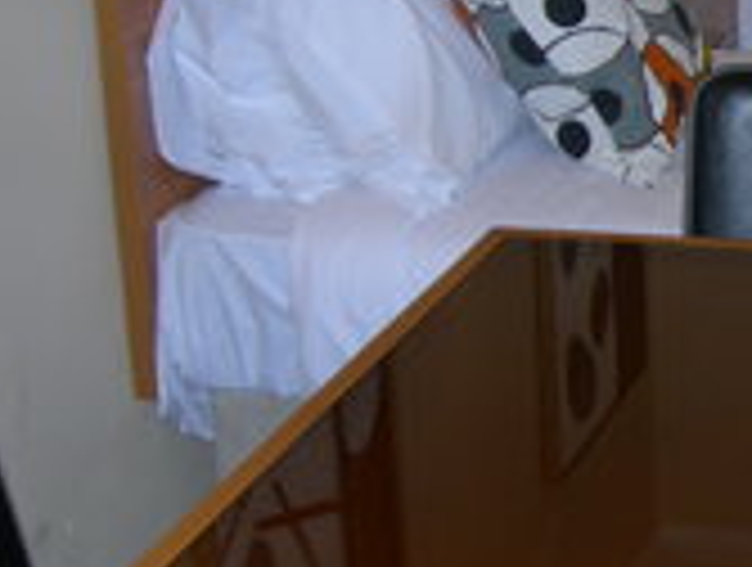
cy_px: 207
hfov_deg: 17.2
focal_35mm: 109
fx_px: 2373
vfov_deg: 13.6
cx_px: 901
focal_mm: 7.8
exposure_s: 1/60.1
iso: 73
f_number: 2.8
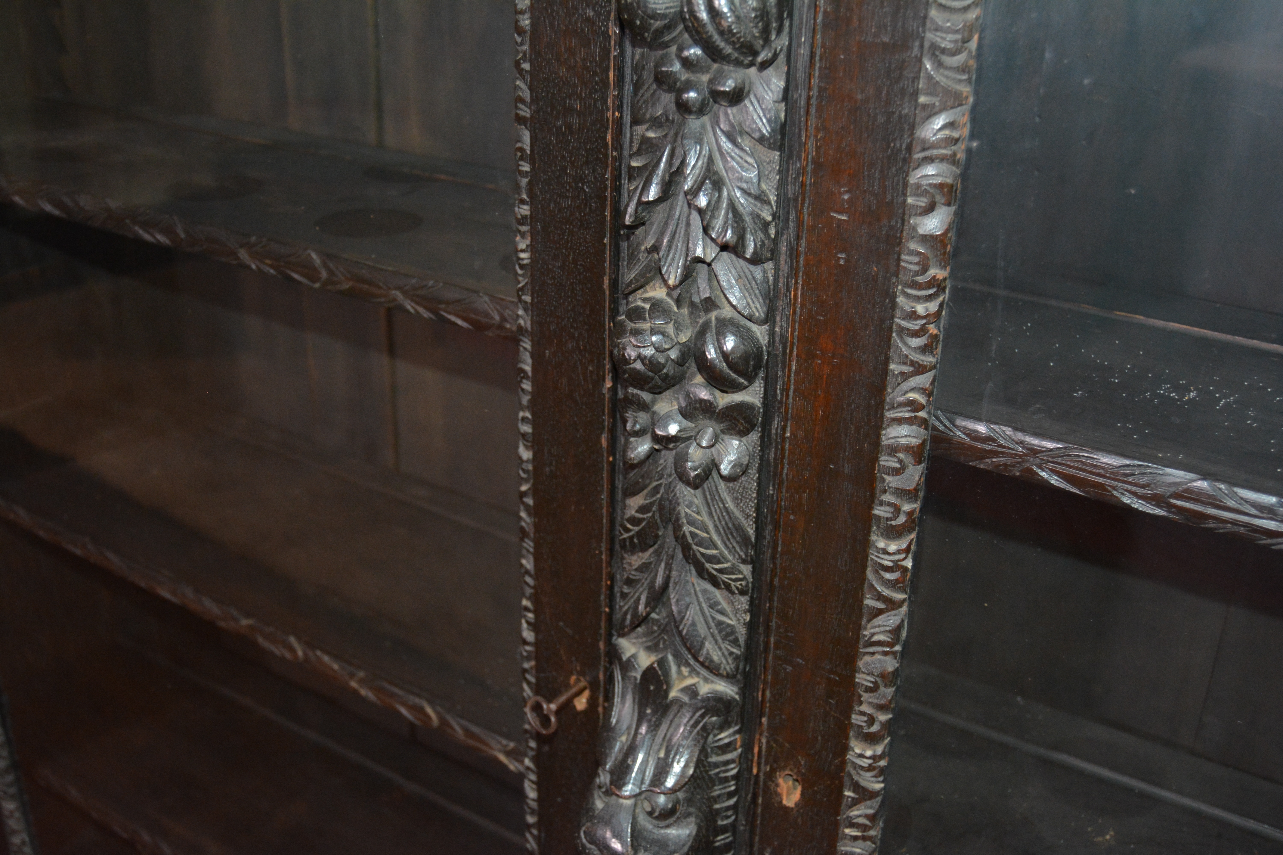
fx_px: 1283
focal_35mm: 36
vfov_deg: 36.9
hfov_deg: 53.1
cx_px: 642
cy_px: 428
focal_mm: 24
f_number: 3.8
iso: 1800
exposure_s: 1/60
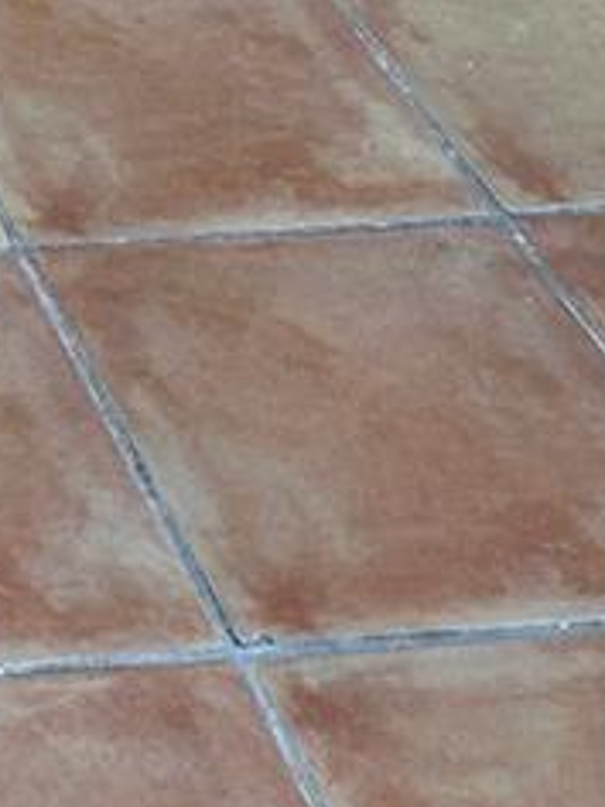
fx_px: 2843
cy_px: -906
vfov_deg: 13.4
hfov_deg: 10.7
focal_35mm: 122
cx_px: -755
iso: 80
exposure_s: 1/185
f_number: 1.78
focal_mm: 6.86
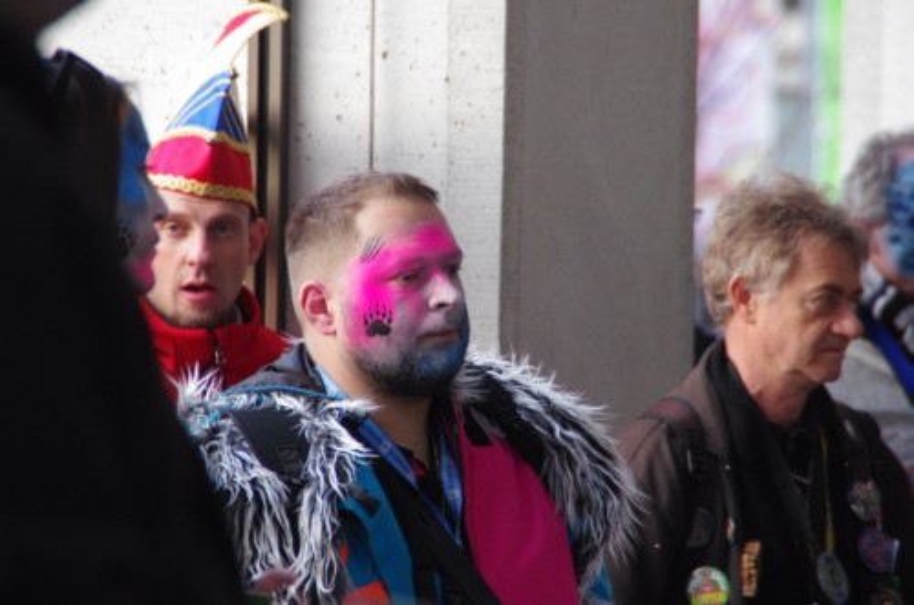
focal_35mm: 300
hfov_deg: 6.9
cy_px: 302
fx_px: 7600
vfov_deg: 4.6
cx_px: 457
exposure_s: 1/200
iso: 3200
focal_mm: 200
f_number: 6.3
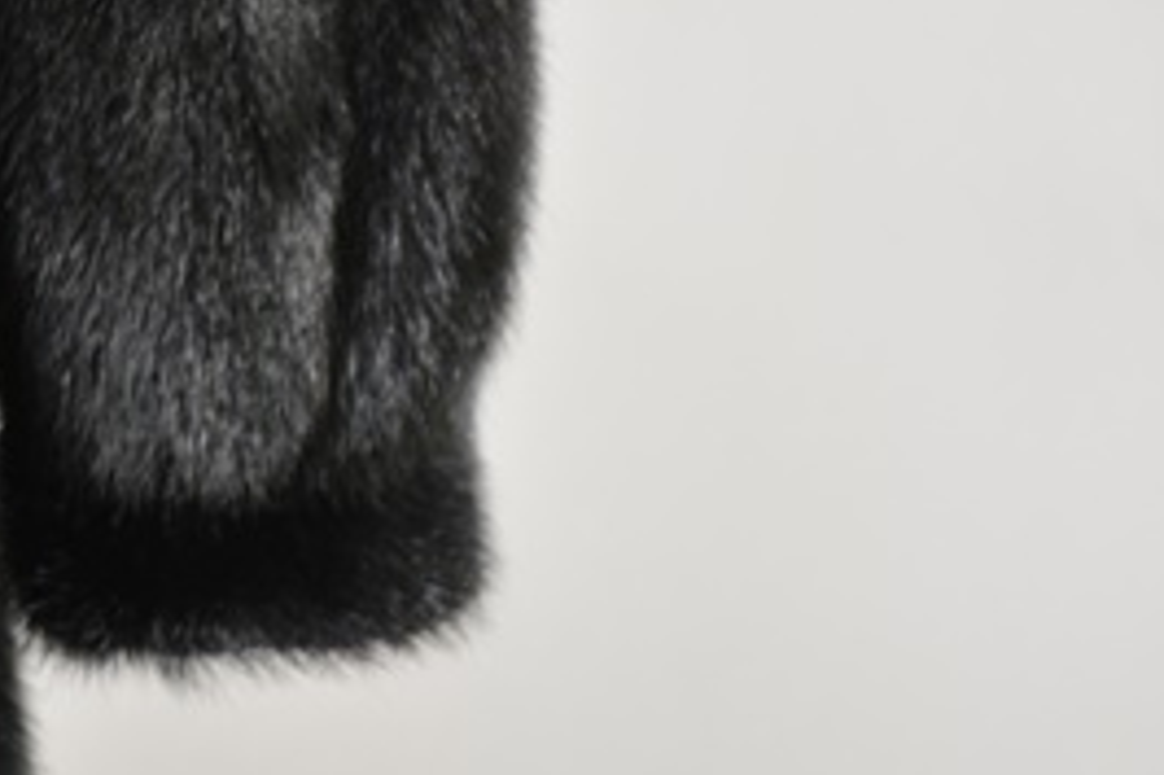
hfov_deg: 13.3
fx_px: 4916
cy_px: 328
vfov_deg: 9.0
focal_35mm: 152
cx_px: -39
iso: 800
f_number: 5.3
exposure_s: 1/40
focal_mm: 45
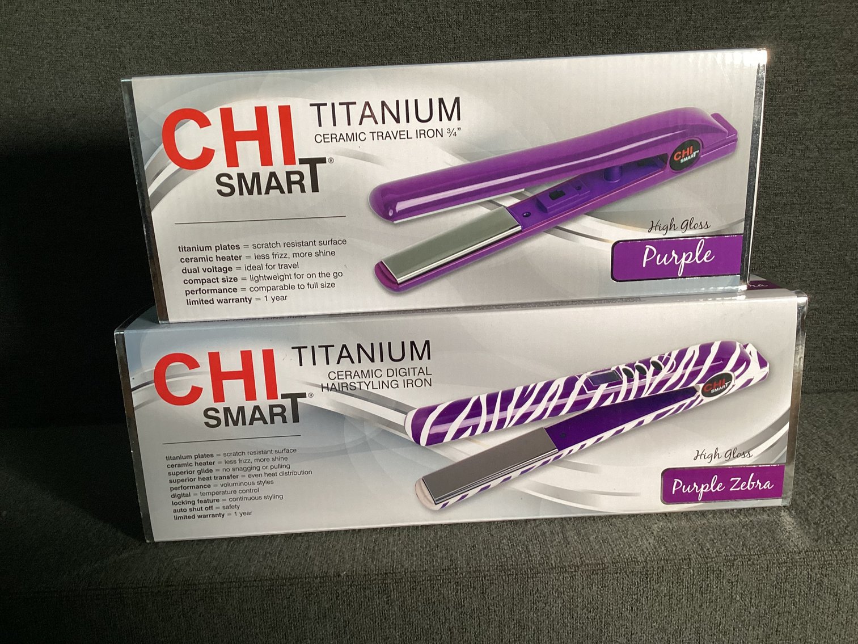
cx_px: 429
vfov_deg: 45.4
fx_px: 768
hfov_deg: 58.3
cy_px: 322
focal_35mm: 31
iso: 100
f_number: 2.4
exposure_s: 1/60
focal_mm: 3.3
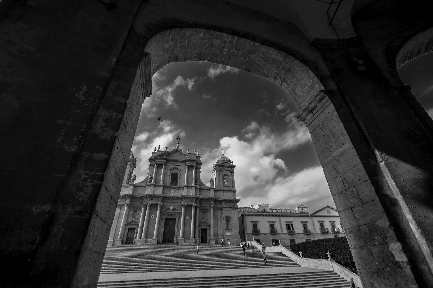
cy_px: 144
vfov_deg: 77.2
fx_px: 180
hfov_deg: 100.5
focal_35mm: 15
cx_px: 216
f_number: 4
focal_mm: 10
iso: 200
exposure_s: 1/1000
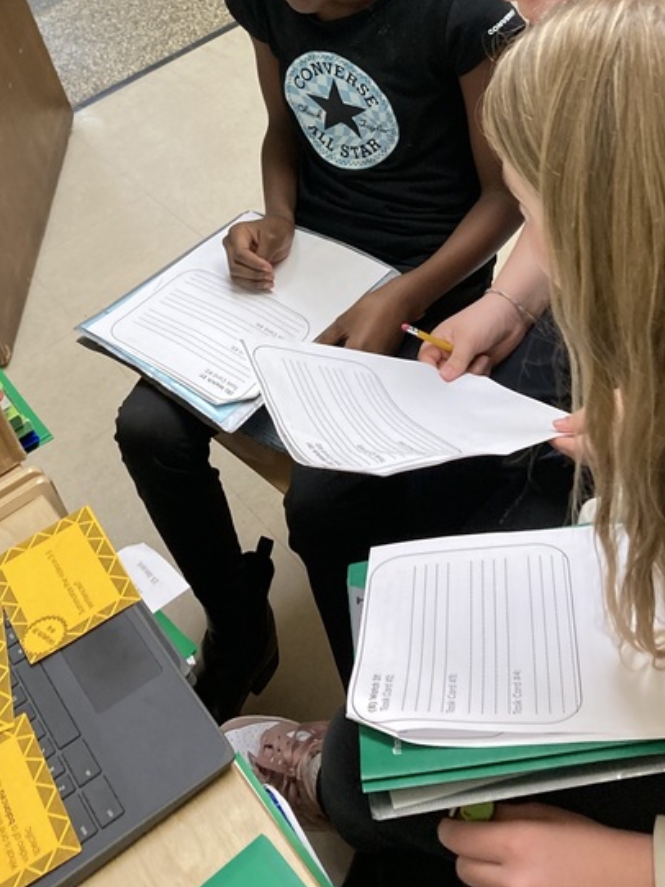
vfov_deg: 34.7
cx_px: 259
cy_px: 143
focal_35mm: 53
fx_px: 1357
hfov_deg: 27.5
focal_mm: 3.99
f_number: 1.8
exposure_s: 1/60
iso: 200
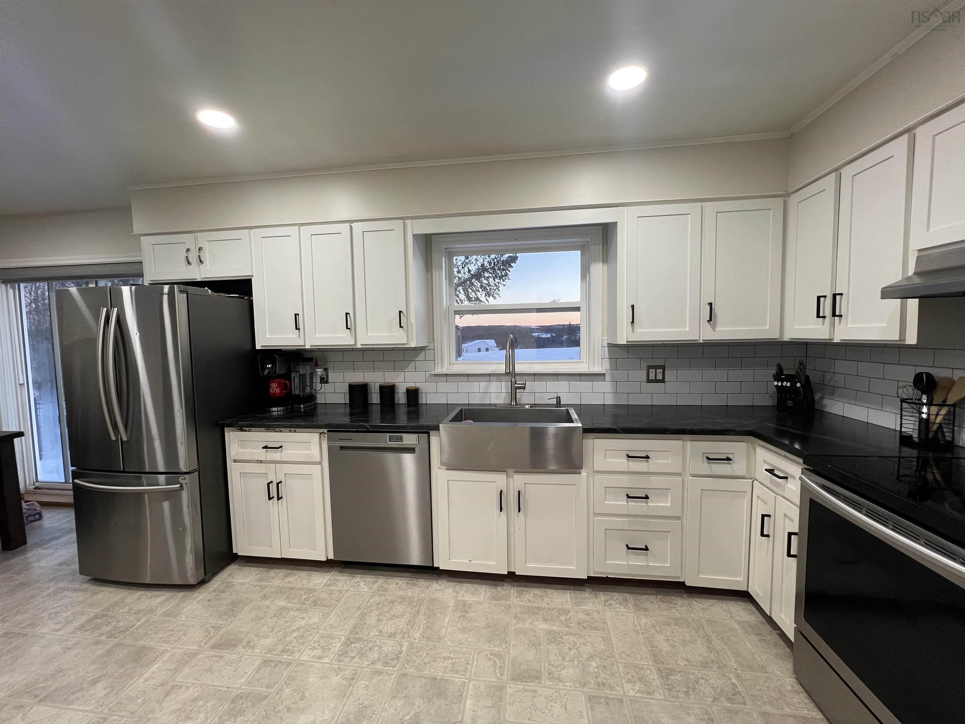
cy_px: 362
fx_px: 362
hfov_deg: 106.2
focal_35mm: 13
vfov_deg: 89.9
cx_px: 482
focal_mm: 1.57
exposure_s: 1/99
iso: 160
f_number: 1.8
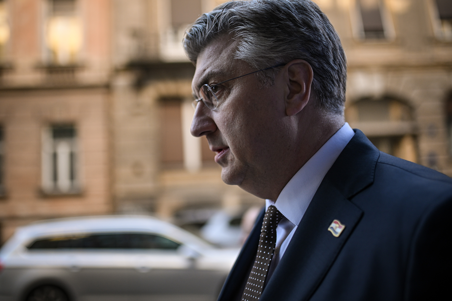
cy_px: 150
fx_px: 439
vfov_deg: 37.9
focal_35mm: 35
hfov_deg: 54.4
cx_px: 226
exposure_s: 1/2000
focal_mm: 35
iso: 640
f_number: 1.4
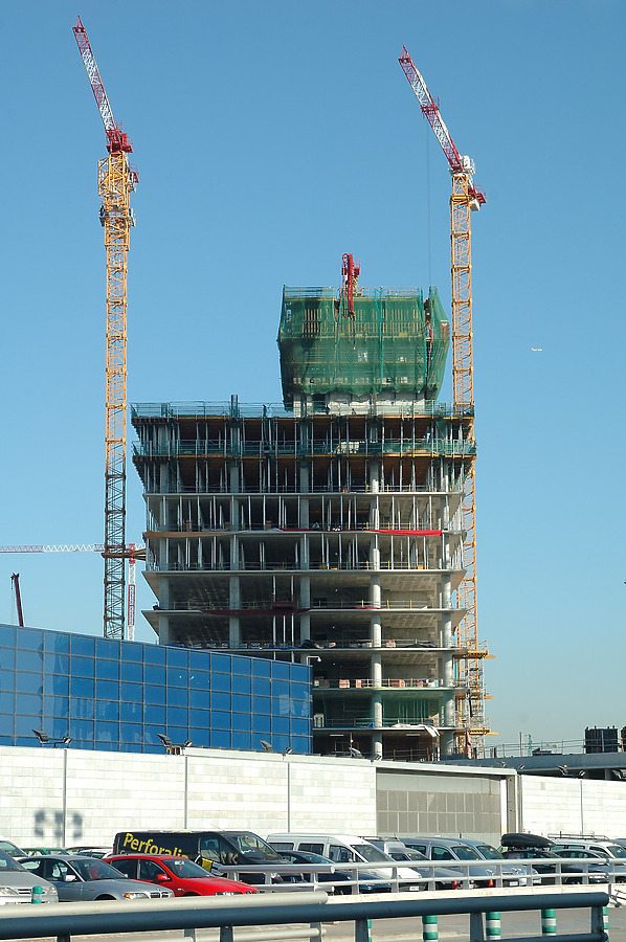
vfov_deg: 27.0
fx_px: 1961
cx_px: 313
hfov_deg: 18.1
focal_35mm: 75
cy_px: 471
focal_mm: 50
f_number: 9
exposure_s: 1/320
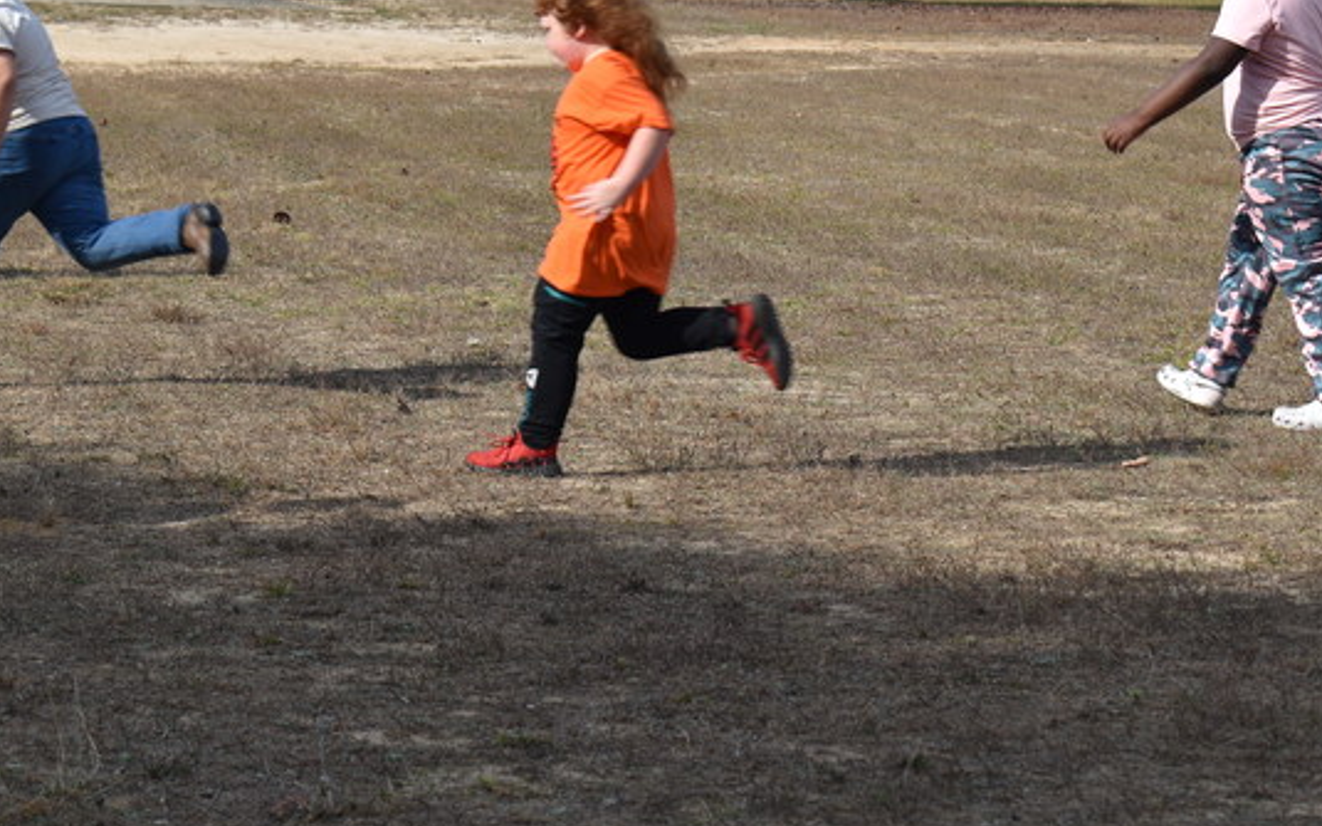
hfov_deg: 16.6
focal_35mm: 126
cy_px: 235
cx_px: 665
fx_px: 4530
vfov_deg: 10.4
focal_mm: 55
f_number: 7.1
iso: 100
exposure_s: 1/320
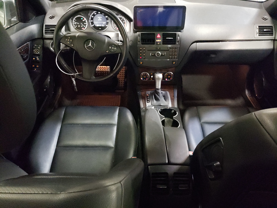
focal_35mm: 26
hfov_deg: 67.3
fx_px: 208
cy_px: 104
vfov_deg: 53.1
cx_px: 138
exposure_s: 1/25
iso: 1247
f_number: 1.5
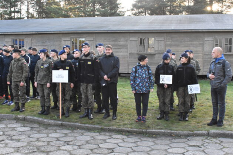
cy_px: 78
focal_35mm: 44
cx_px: 116
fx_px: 282
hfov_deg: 45.0
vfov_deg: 30.8
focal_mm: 29
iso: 6400
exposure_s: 1/500
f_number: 11
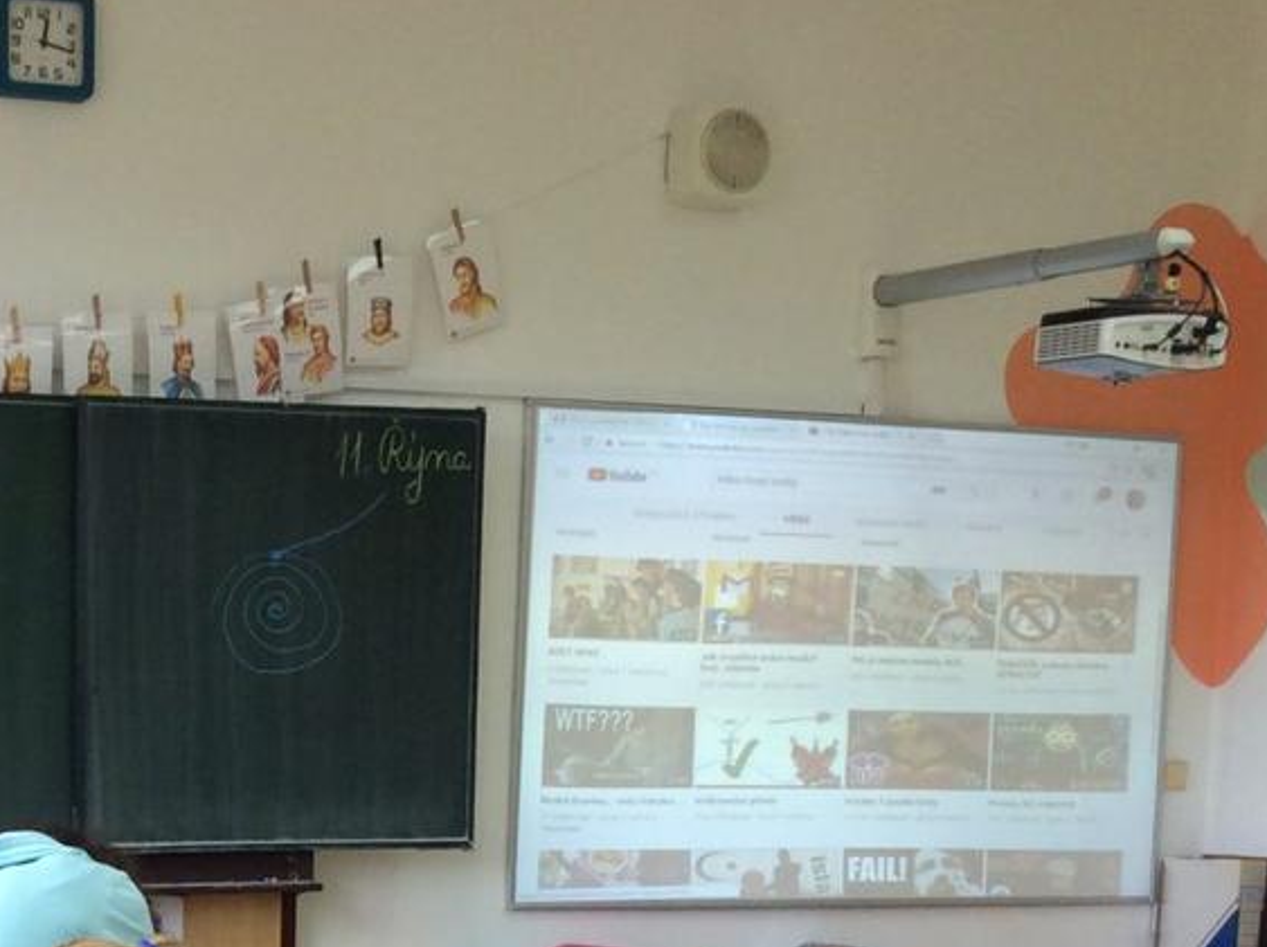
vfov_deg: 18.6
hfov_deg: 24.5
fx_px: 2779
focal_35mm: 76
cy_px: 1063
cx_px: 9
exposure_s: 1/50
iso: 50
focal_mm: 3.3
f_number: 2.4
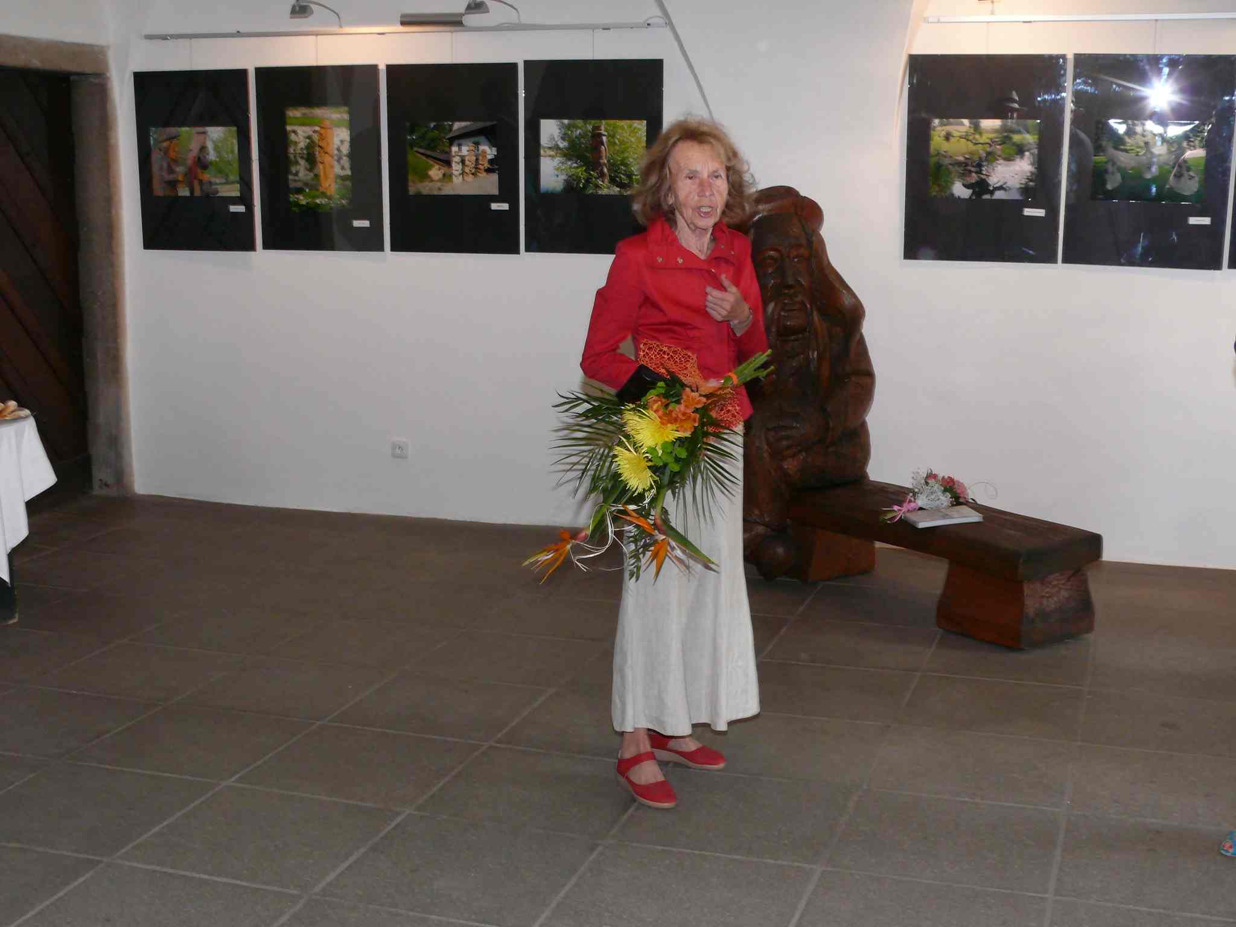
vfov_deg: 30.9
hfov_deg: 40.4
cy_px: 464
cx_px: 618
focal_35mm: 47
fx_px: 1678
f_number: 3.6
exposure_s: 1/30
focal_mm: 8.9
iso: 200
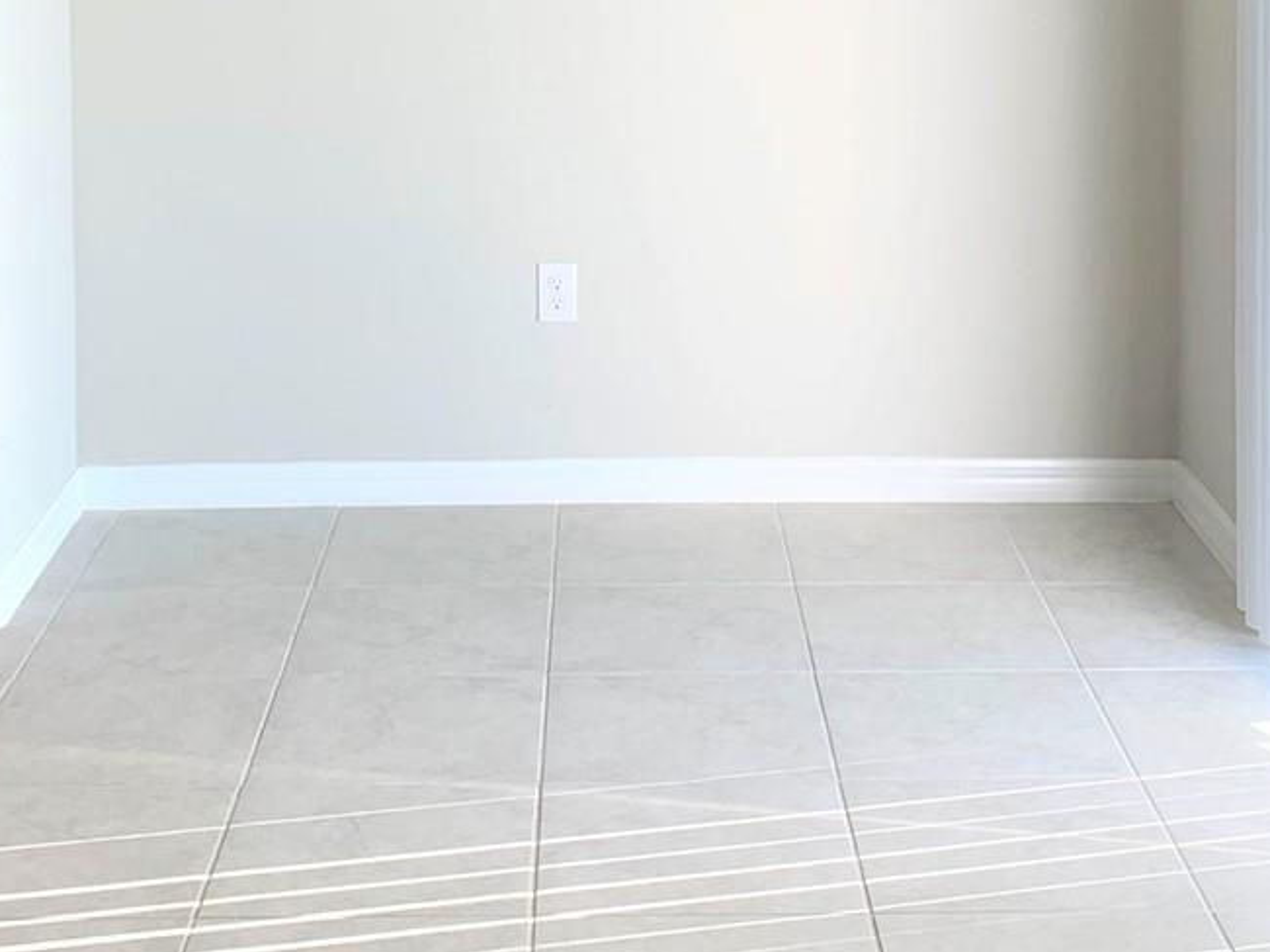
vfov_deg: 21.9
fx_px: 2347
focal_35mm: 64
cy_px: -34
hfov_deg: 30.3
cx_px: 610
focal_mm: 4.25
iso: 25
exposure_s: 1/188
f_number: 1.8
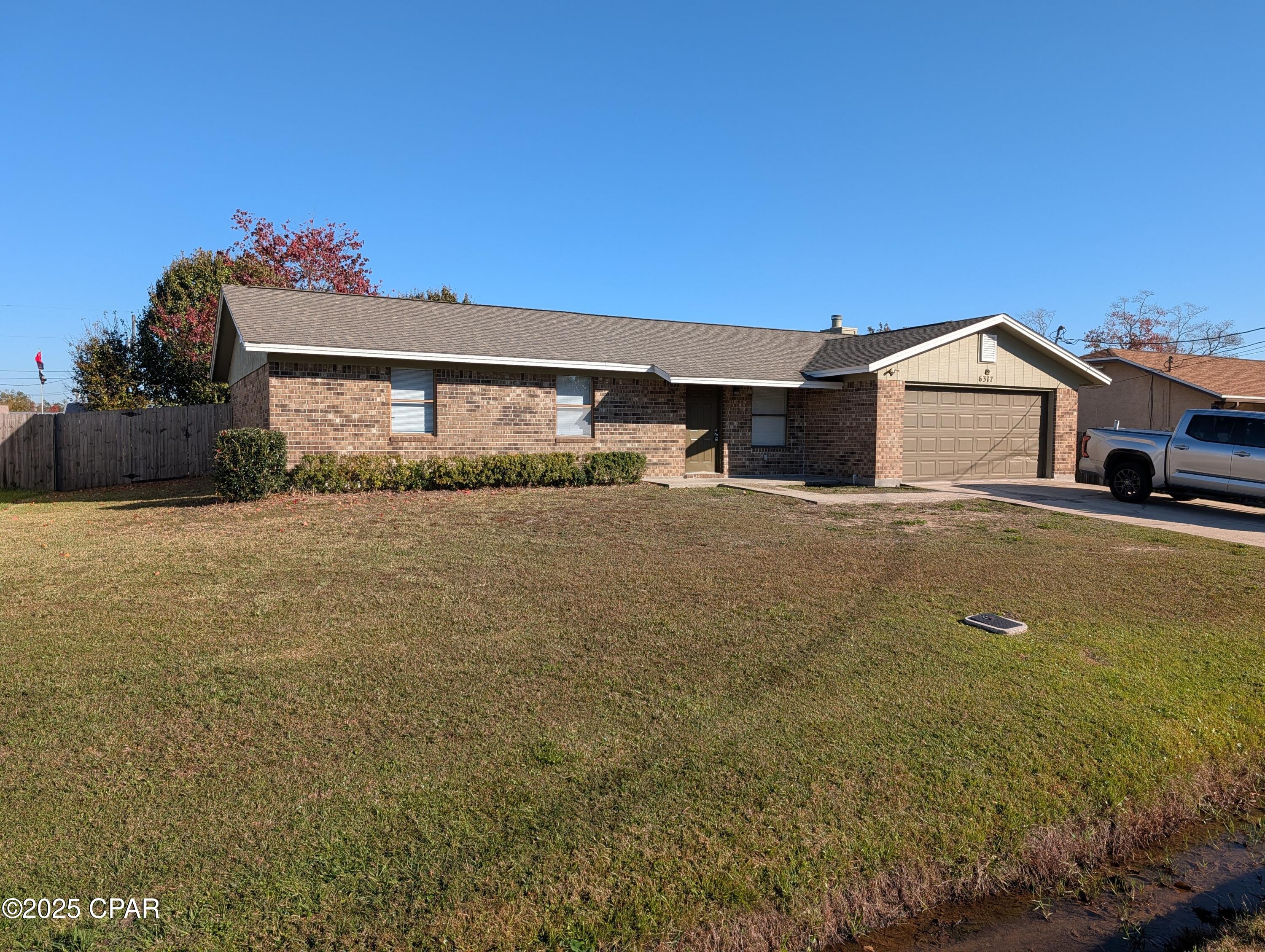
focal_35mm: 24
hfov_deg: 71.5
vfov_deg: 56.9
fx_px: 878
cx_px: 632
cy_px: 476
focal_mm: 6.9
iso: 26
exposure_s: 1/1294
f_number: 1.68
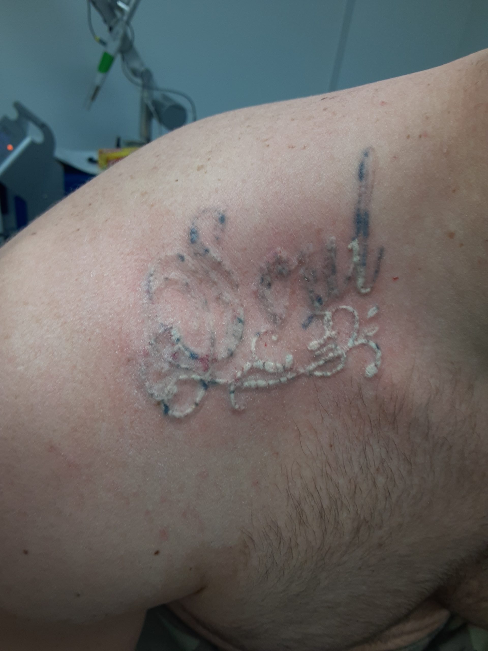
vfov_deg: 65.3
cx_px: 244
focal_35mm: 27
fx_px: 508
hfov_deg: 51.4
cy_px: 326
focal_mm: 2.91
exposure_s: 1/60
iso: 50
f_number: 1.9
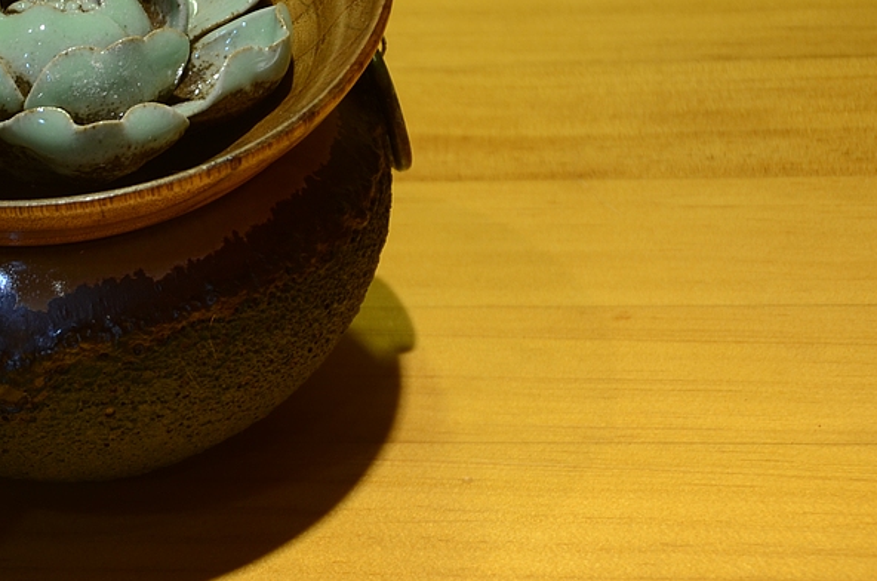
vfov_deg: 7.3
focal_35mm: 188
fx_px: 4570
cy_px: 317
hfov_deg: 10.9
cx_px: -18
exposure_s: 1/15
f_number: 5
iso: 100
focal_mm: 58
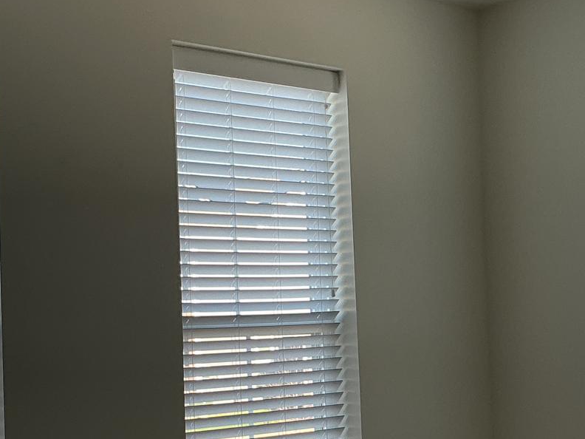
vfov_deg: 19.6
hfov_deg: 26.0
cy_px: 287
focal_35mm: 75
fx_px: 1267
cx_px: 266
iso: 20
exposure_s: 1/120
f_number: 1.8
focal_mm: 3
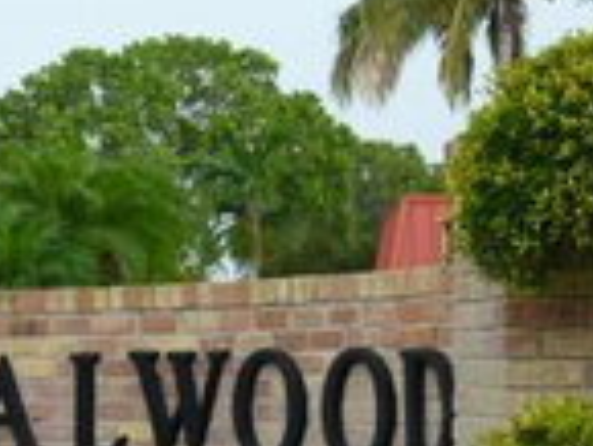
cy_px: 417
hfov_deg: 12.9
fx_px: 2572
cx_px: -31
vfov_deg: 9.9
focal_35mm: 150
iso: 200
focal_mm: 8.7
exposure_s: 1/80
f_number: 4.1
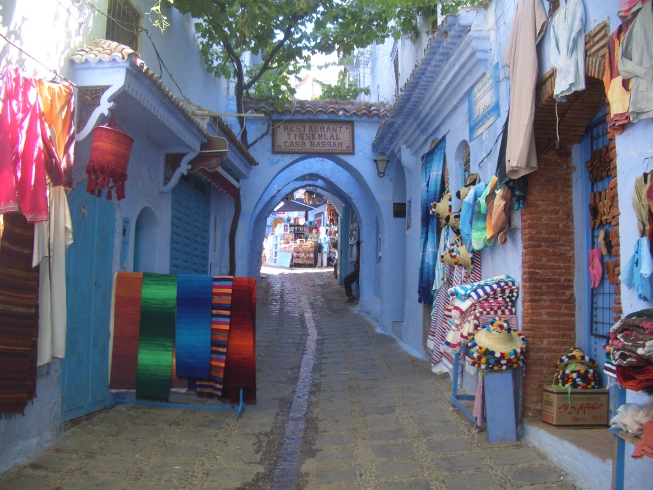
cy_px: 245
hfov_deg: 52.6
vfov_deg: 40.7
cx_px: 326
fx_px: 660
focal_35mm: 35
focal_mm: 5.8
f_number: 2.6
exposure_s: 1/125
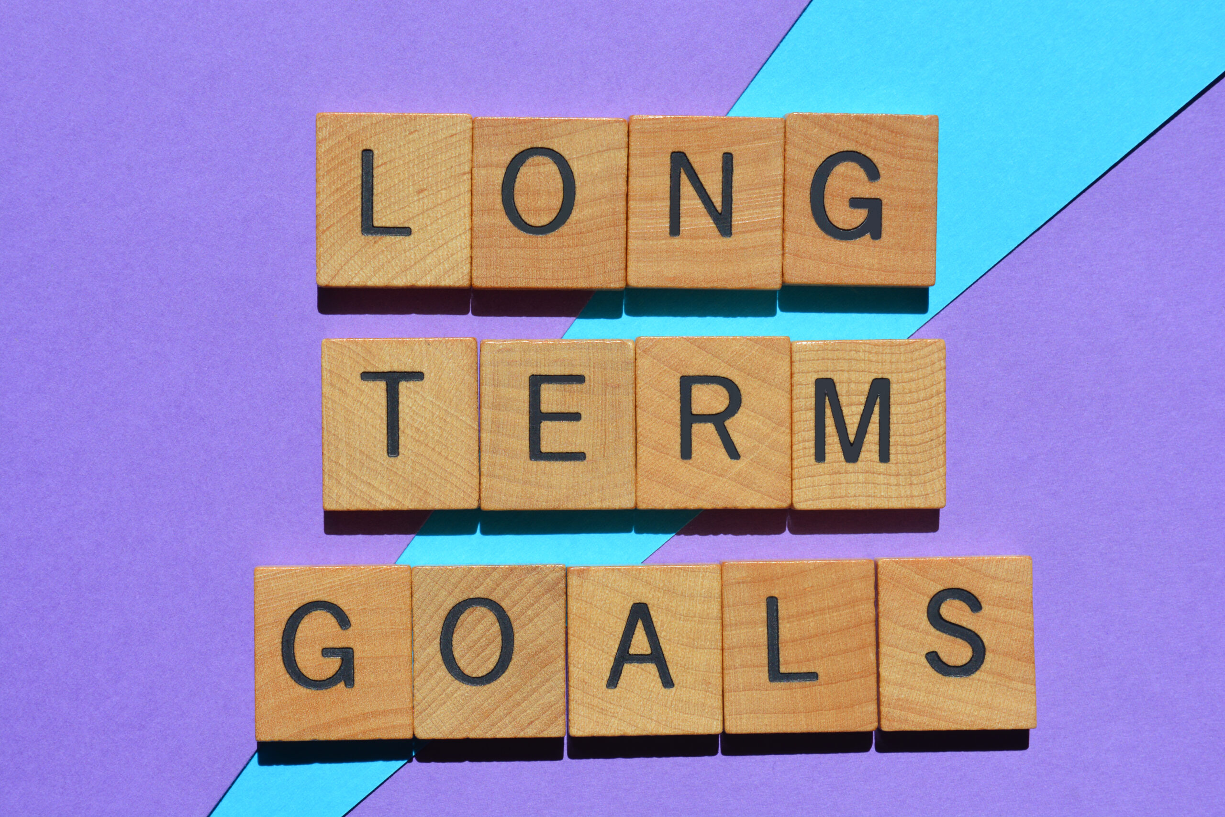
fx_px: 2654
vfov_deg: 17.5
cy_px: 408
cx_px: 612
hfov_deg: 26.0
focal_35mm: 78
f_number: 9
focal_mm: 52
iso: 100
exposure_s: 1/320
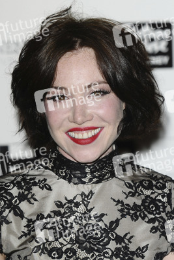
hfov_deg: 6.8
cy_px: 130
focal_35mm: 202
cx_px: 87
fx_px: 1467
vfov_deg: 10.2
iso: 320
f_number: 4.5
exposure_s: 1/200
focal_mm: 135
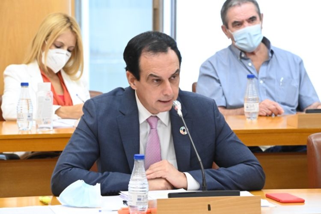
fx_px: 1649
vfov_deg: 7.4
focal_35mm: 185
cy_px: 107
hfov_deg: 11.1
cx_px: 160
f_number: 10
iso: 16000
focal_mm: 185
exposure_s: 1/160
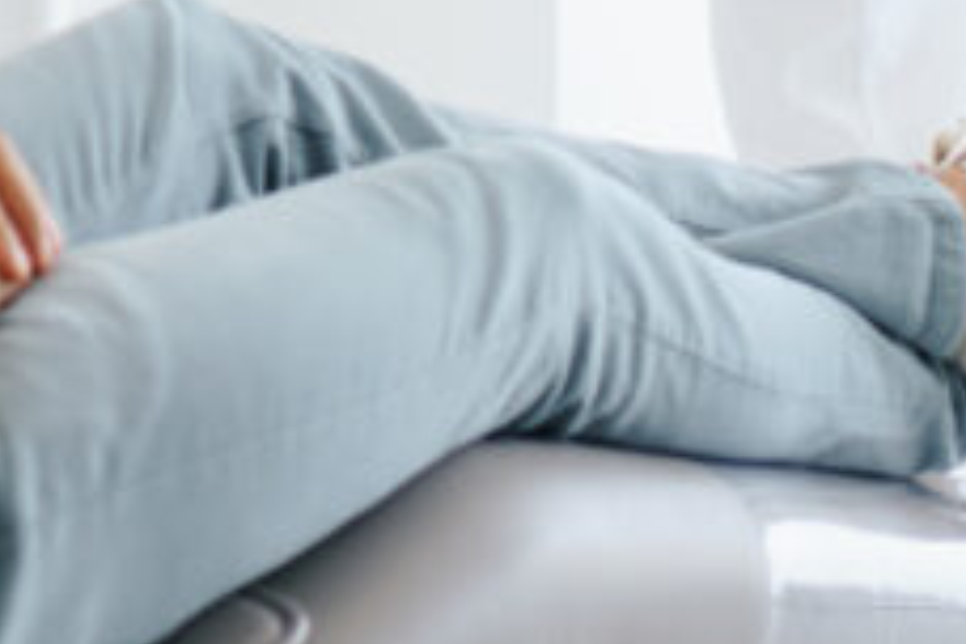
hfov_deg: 12.8
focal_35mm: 157
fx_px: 4213
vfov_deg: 8.4
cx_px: -110
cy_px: -502
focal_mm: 35
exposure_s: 1/125
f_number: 2
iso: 100
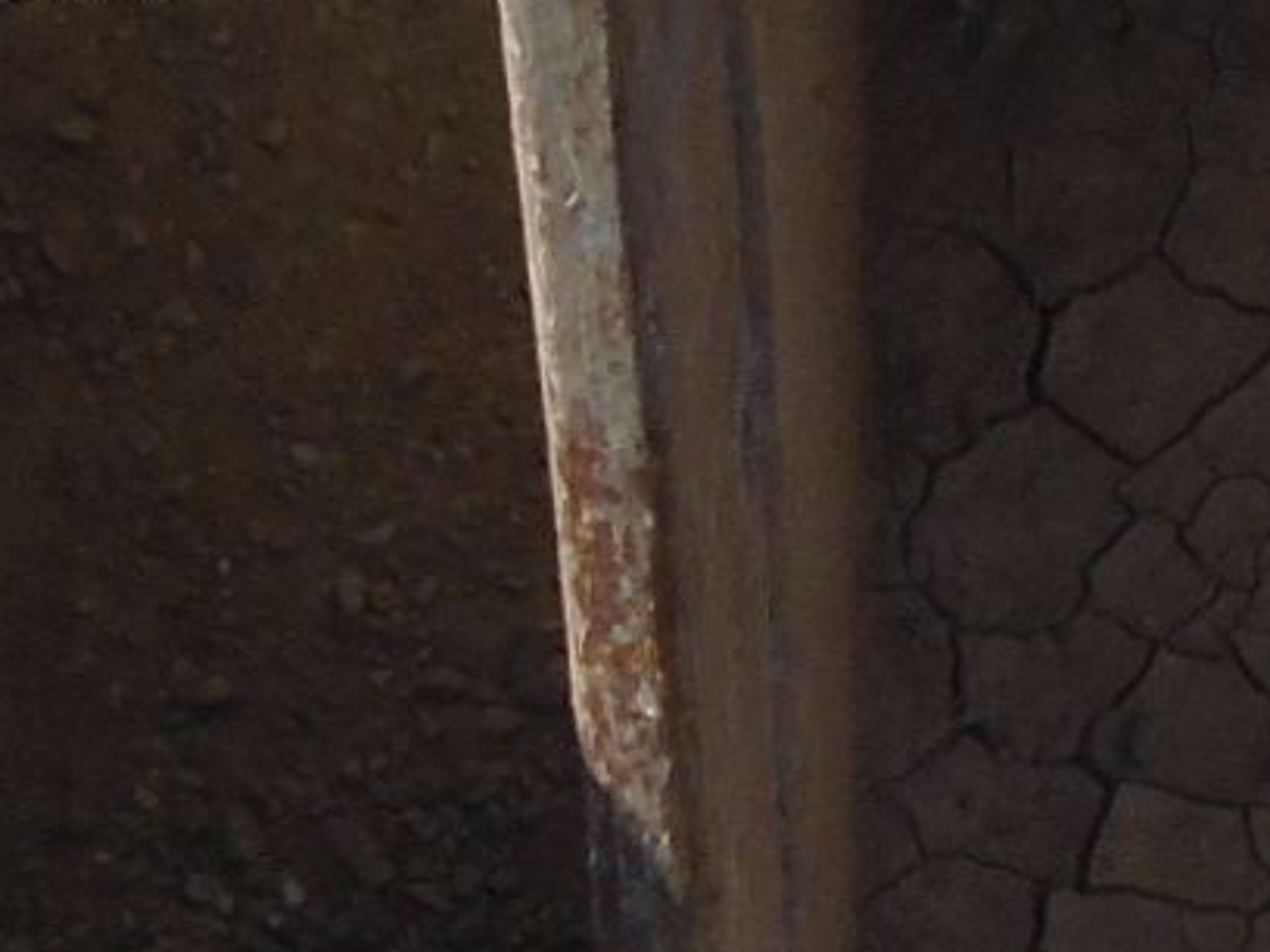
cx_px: 1802
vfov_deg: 8.8
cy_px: 1434
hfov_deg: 11.6
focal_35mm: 165
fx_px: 6054
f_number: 3.2
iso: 100
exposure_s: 1/800
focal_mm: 4.6
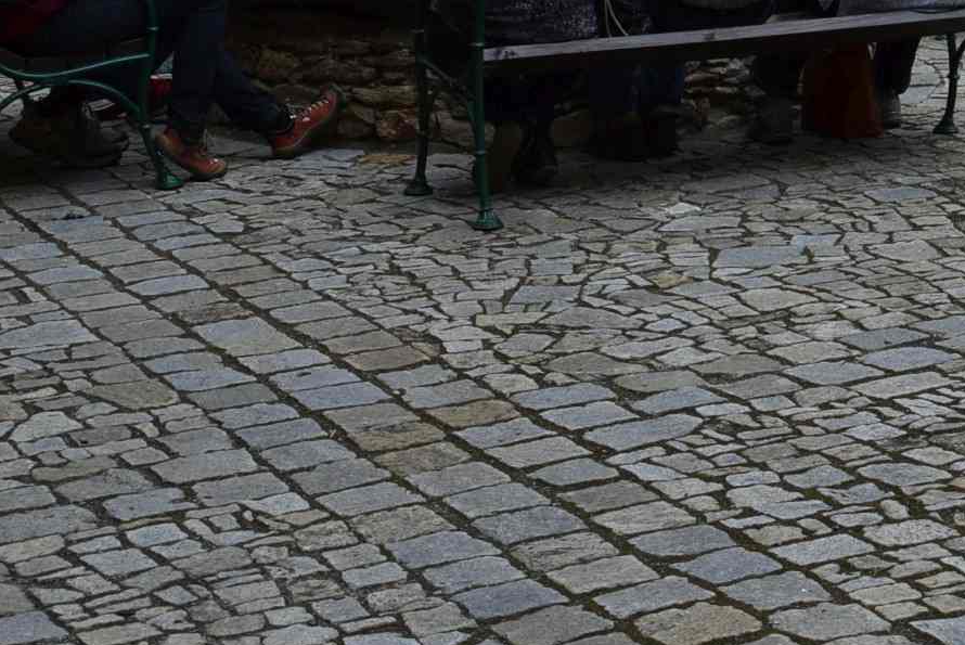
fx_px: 3246
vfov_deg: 11.0
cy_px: -287
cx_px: 1083
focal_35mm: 121
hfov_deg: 16.4
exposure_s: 1/320
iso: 200
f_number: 9
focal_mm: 24
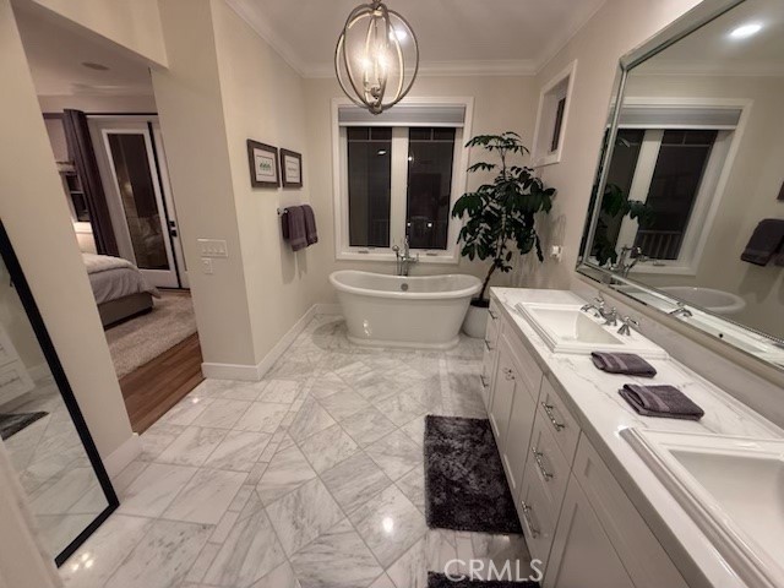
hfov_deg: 102.1
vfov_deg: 85.7
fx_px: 317
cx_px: 392
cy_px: 294
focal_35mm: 14
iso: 250
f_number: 2.2
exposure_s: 1/120
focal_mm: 2.22
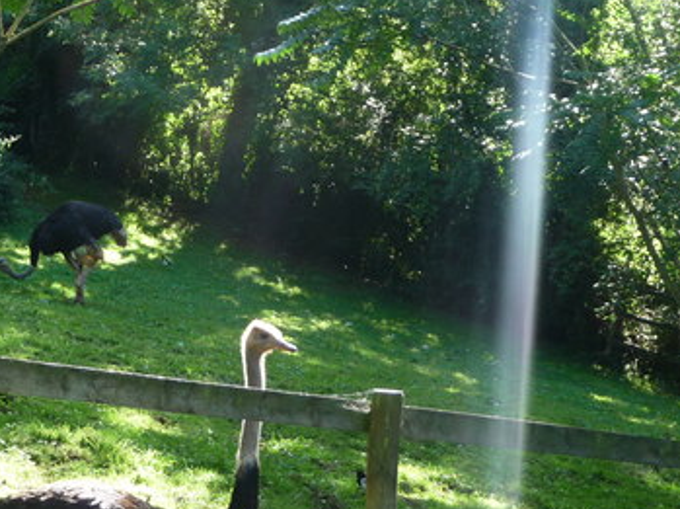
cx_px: 242
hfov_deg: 19.4
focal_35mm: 101
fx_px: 1982
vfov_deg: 14.6
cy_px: 333
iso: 100
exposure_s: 1/50
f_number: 4.3
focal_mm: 9.3
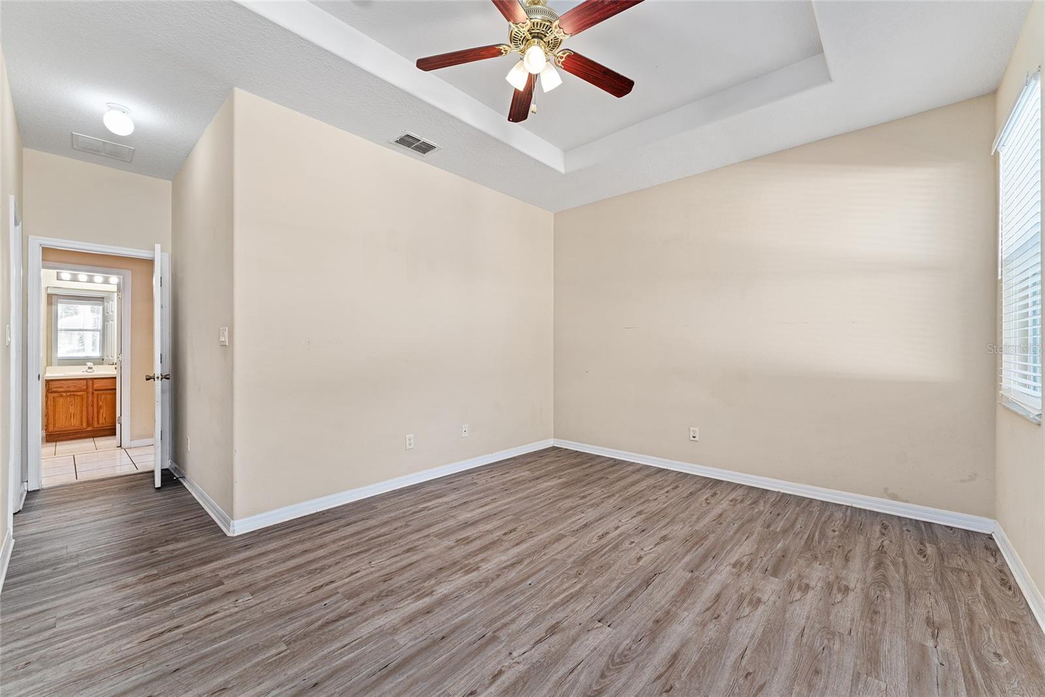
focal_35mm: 14
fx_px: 406
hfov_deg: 104.3
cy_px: 348
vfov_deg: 81.2
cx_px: 522
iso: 250
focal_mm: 14
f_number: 7.1
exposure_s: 1/4
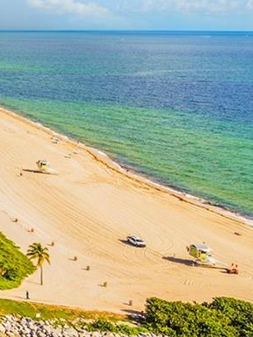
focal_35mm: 71
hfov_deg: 13.2
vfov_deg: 26.7
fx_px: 691
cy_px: 54
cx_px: -405
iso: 100
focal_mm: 18
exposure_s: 1/160
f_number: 8
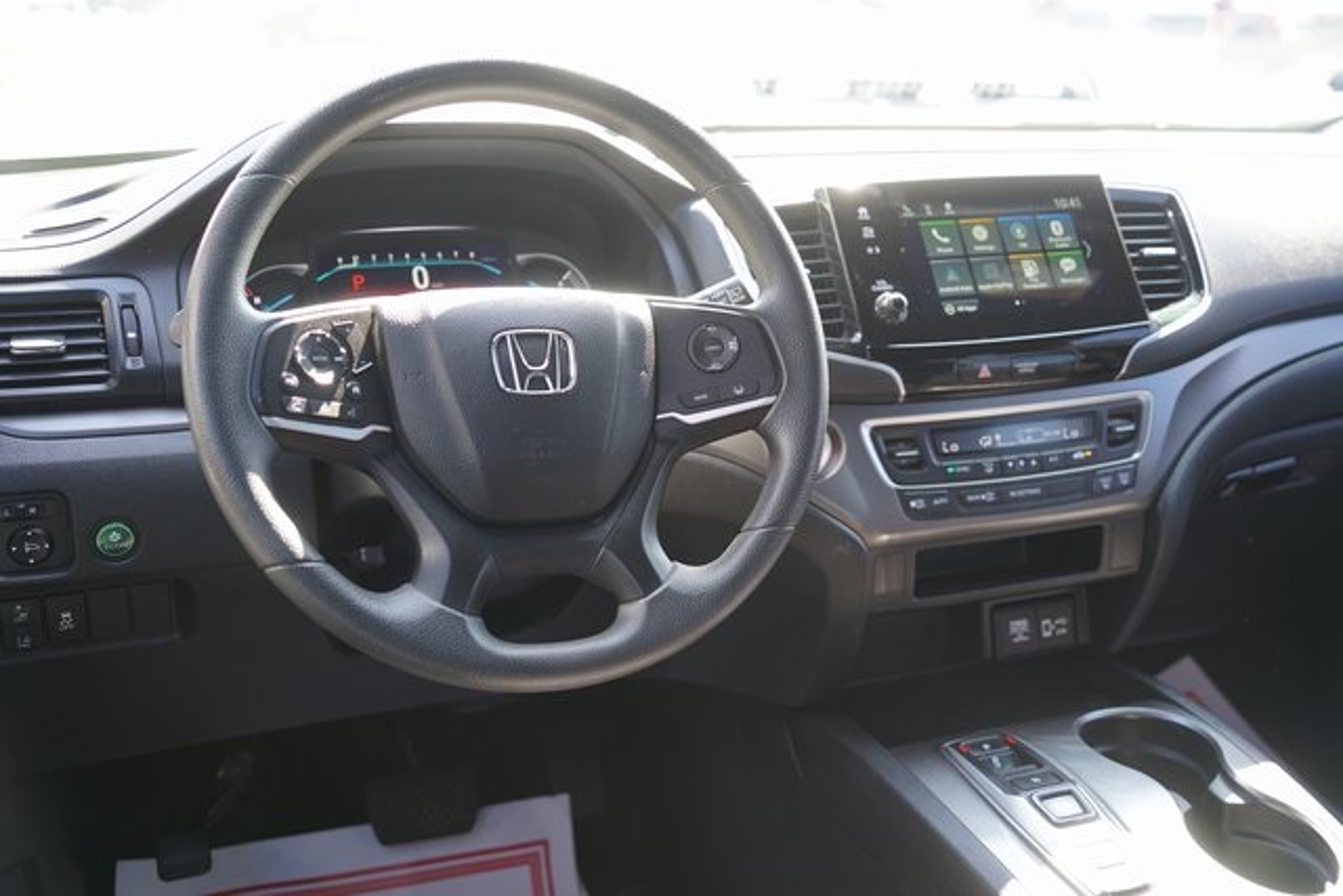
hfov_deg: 50.7
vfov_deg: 35.1
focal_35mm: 38
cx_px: 672
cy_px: 448
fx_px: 1418
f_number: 4
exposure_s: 1/60
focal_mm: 38
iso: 320
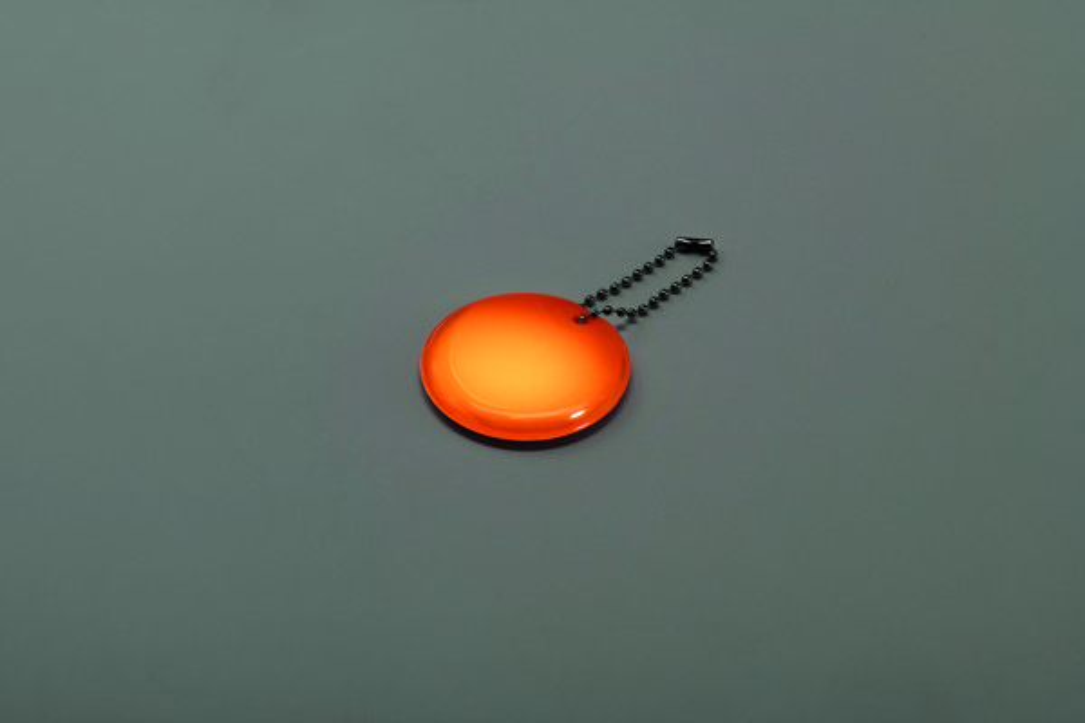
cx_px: 542
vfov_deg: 13.0
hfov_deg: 19.5
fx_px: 3164
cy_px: 362
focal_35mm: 105
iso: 100
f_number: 20
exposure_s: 1/15
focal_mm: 105
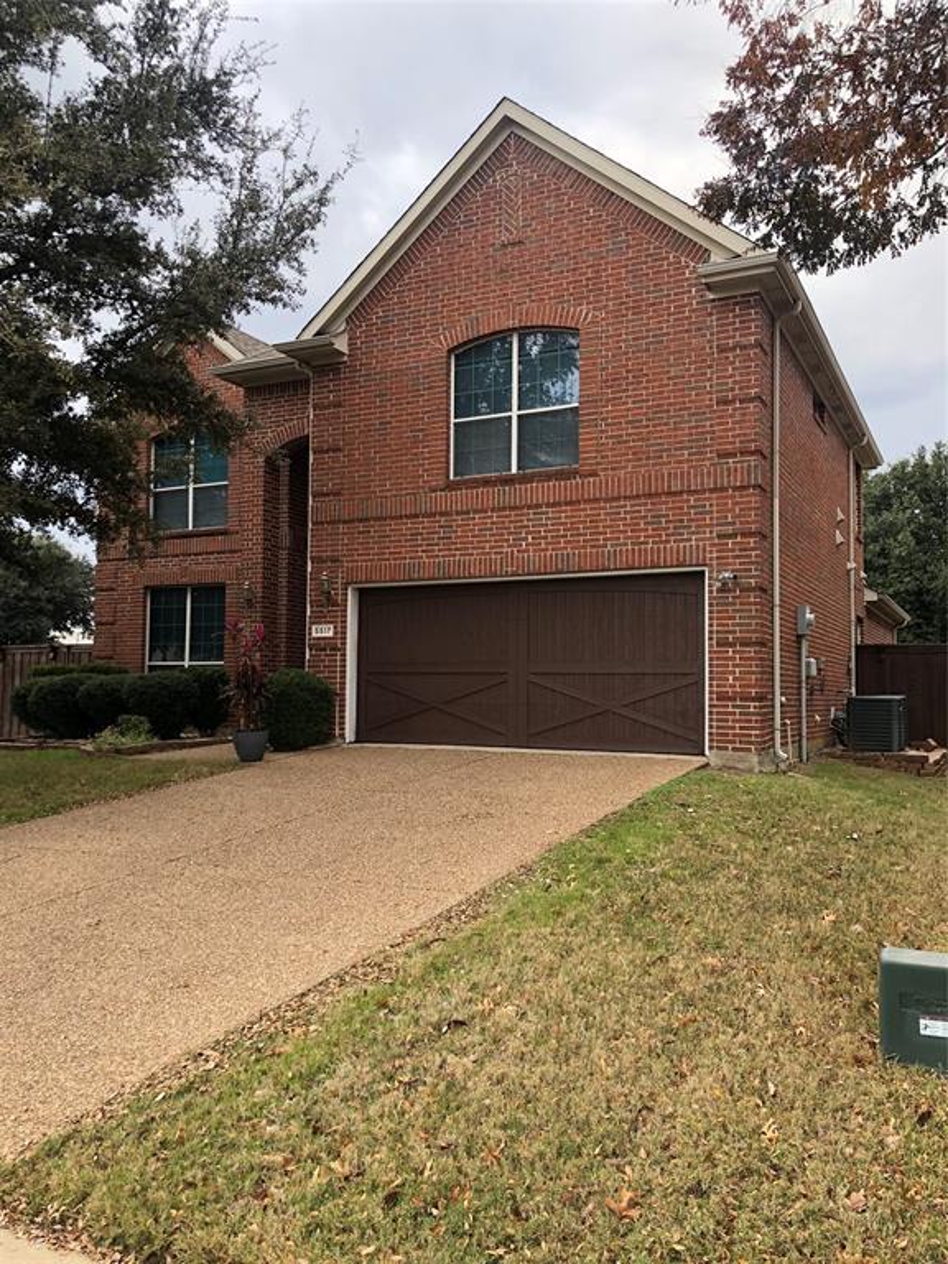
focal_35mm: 28
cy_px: 632
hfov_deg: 49.7
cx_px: 474
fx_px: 1022
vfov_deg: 63.4
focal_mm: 4
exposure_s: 1/457
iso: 20
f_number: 1.8
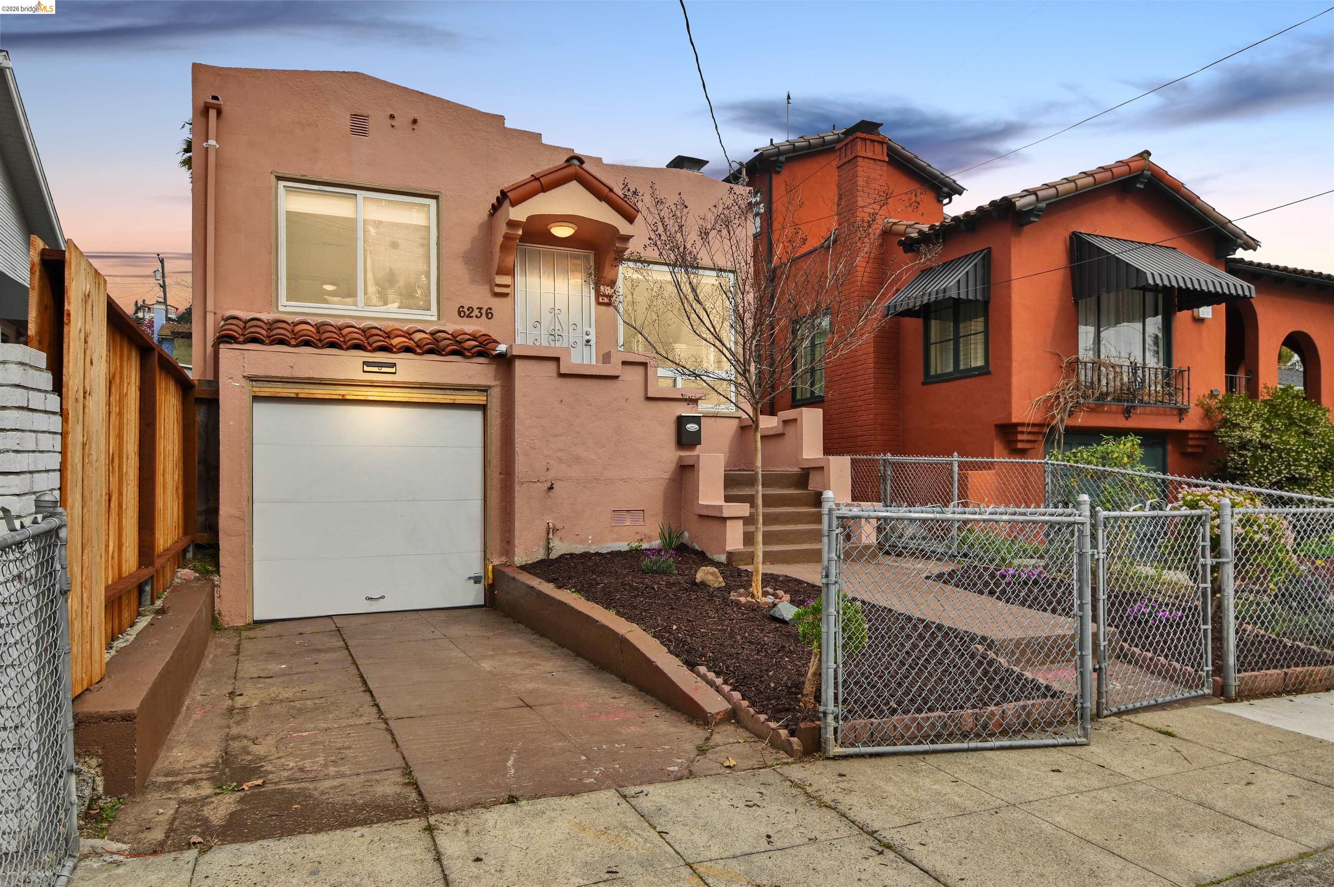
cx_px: 667
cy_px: 444
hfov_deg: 81.2
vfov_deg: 59.4
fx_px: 778
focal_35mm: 21
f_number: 8
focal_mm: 14
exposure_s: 1/60
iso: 200
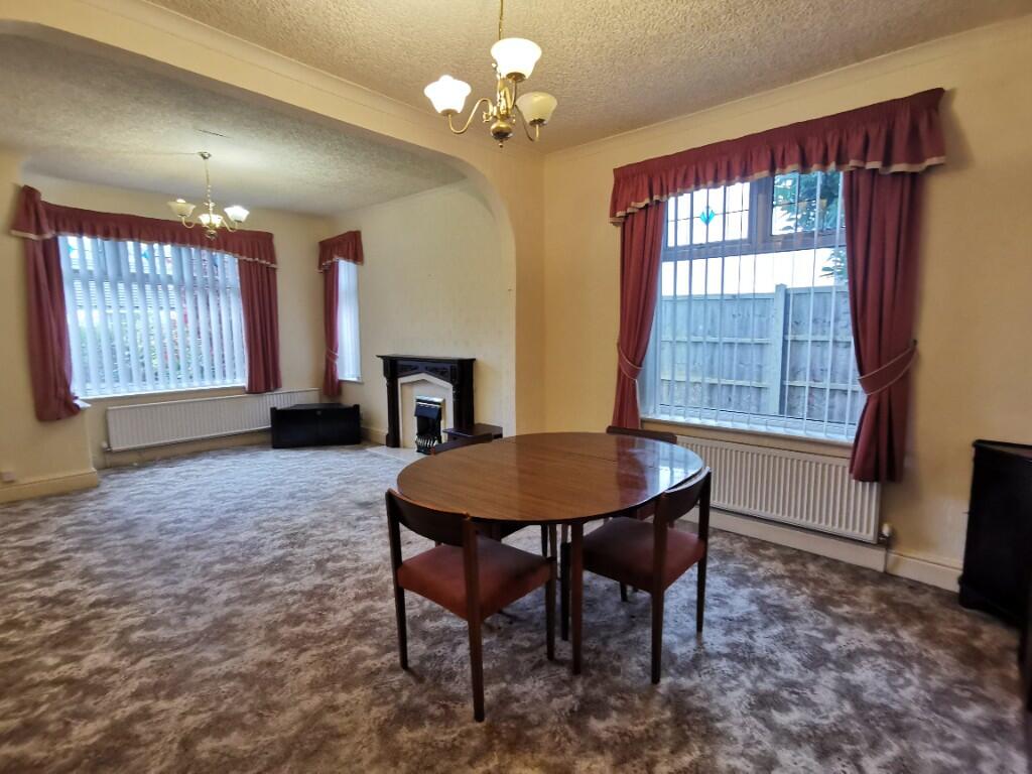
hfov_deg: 94.5
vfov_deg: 78.1
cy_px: 387
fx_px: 477
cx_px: 516
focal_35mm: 16
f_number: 2.2
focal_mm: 2.26
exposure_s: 1/50
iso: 400
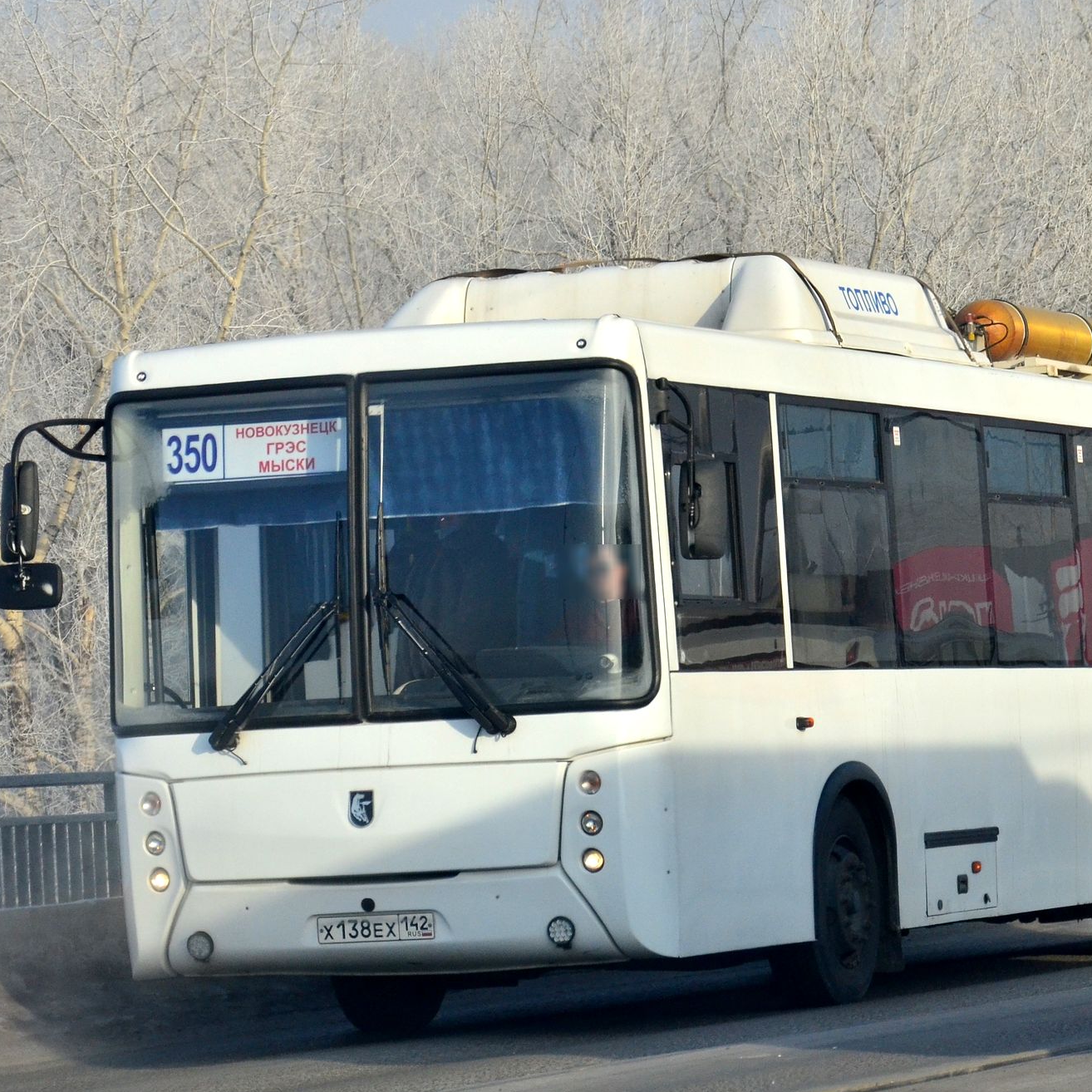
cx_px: 682
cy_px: 548
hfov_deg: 14.5
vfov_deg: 14.5
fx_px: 4283
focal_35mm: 120
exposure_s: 1/2000
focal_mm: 62
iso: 400
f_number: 5.3
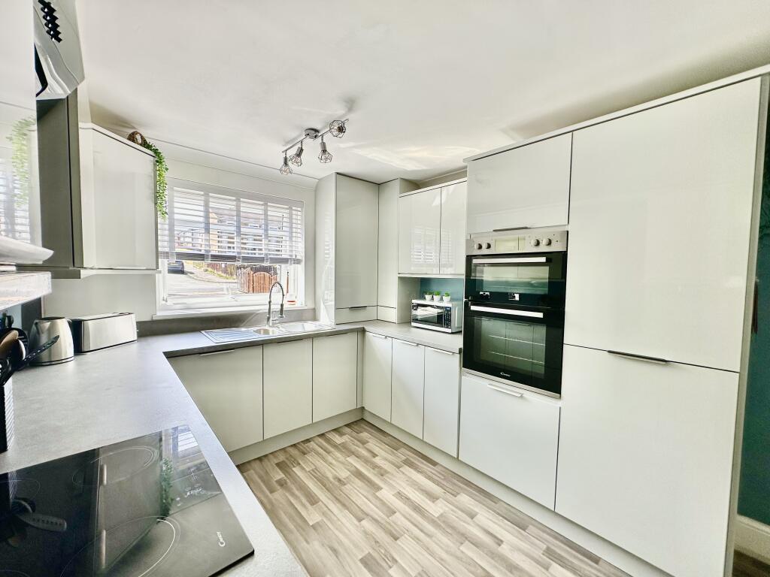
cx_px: 385
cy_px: 288
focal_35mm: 14
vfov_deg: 85.7
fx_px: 311
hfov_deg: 102.1
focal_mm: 2.22
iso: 40
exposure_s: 1/148
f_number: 2.2
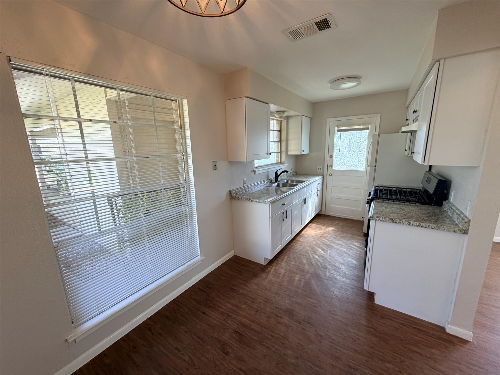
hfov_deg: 102.1
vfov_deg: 85.7
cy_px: 188
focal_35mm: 14
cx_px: 250
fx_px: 202
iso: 100
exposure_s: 1/120
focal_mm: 2.22
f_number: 2.2
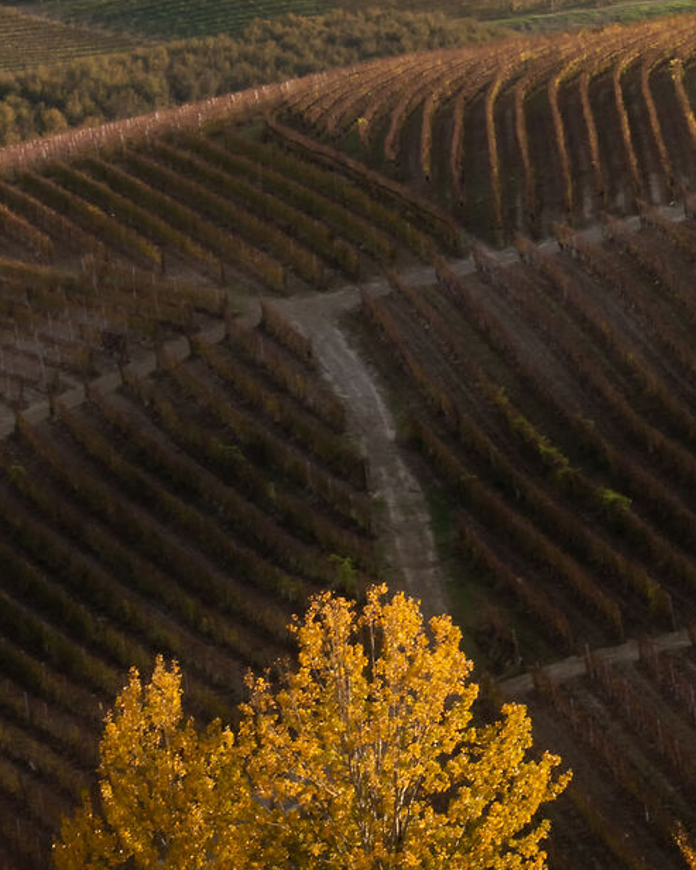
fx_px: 6590
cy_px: 196
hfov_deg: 6.0
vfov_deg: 7.5
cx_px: 861
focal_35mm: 256
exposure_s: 1/50
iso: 64
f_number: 22
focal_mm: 70
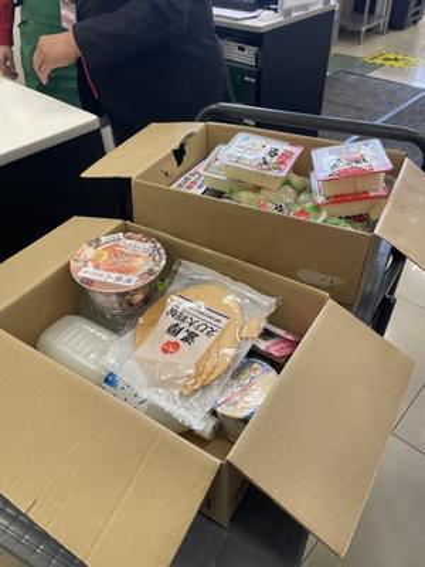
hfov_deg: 53.1
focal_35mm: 26
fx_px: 426
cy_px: 284
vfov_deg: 67.3
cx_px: 212
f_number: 1.6
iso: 100
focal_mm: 4.2
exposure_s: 1/121
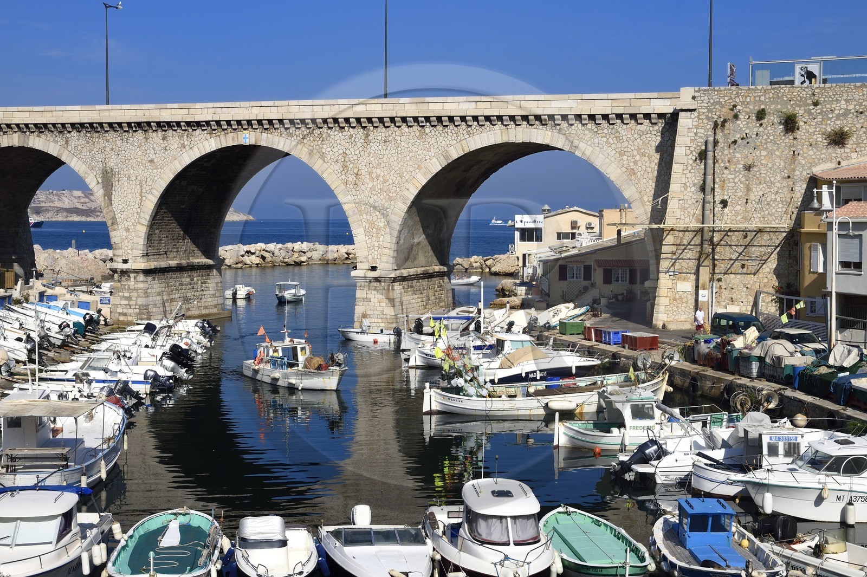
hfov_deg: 39.6
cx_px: 434
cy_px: 288
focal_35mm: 50
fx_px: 1203
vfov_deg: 27.0
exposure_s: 1/250
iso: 200
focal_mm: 50
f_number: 16
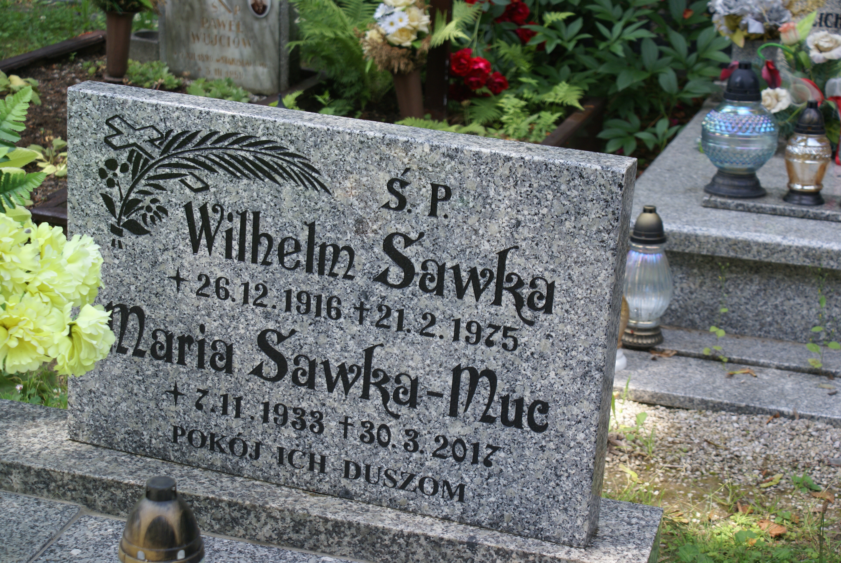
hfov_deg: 27.0
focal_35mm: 75
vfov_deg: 18.2
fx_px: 1754
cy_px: 282
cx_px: 420
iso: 100
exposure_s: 1/125
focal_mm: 50
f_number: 6.3
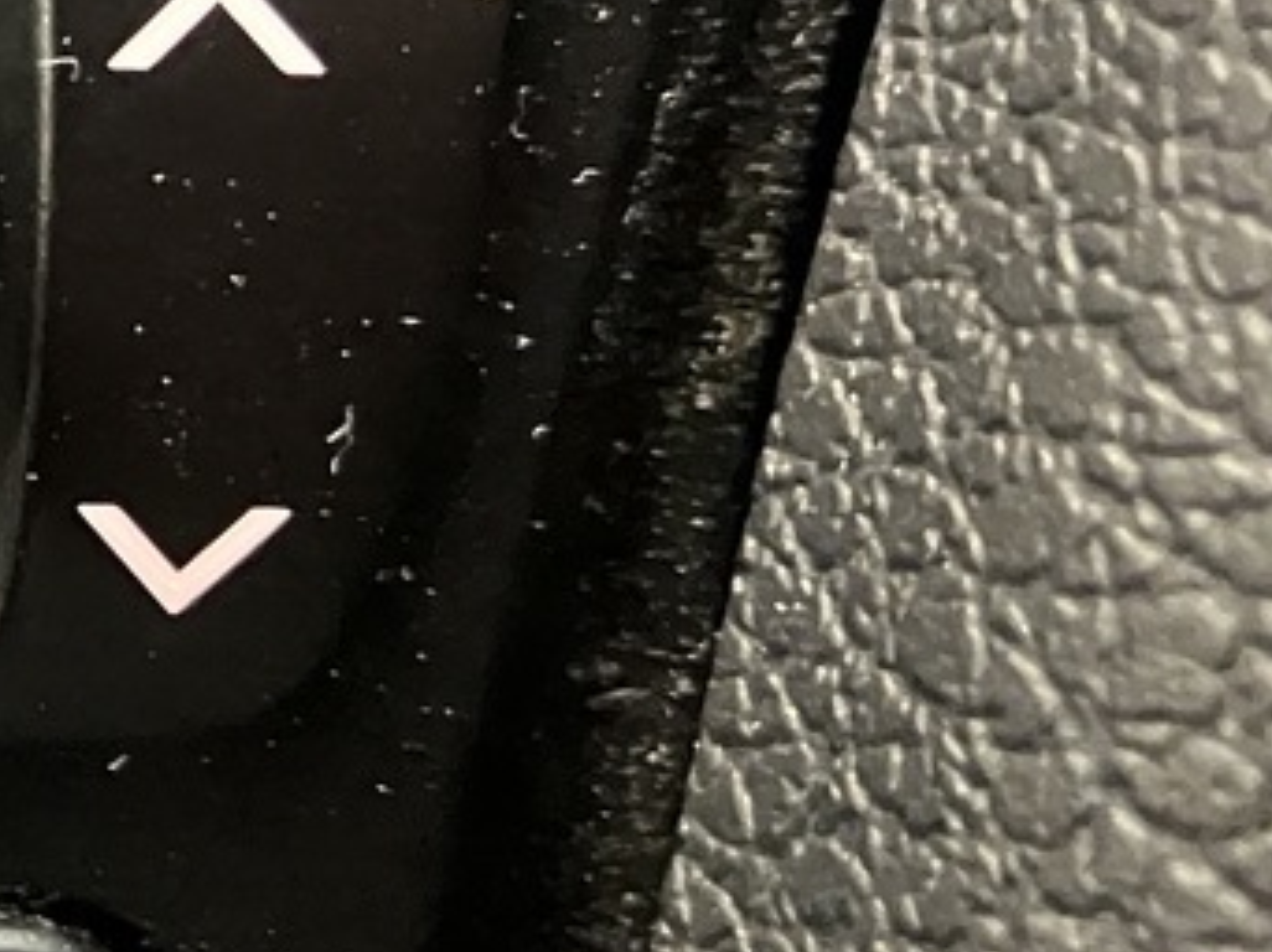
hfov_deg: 14.3
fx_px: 4333
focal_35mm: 118
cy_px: -26
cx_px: -1164
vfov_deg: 12.4
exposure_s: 1/30
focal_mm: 3.99
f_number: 1.8
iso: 640
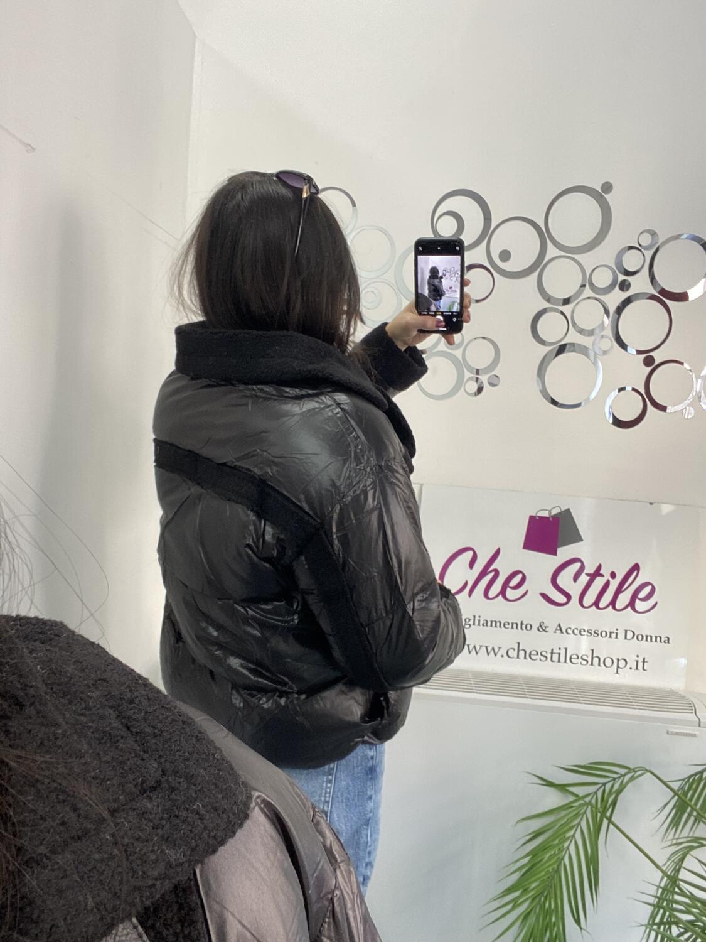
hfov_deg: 46.8
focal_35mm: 30
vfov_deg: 60.0
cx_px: 353
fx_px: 816
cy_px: 471
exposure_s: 1/50
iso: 125
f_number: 2.2
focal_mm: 2.71
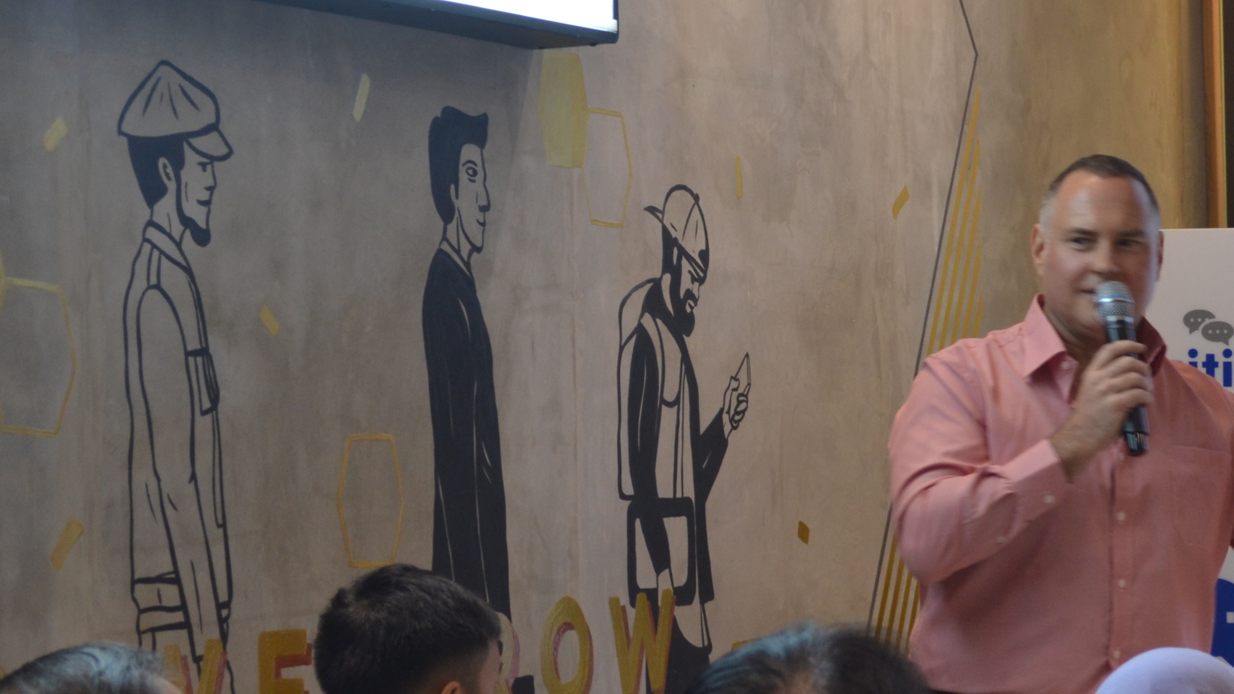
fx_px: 3501
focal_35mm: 107
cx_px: 787
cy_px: 230
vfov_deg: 11.3
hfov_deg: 19.9
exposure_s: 1/15
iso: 400
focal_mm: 36
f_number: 5
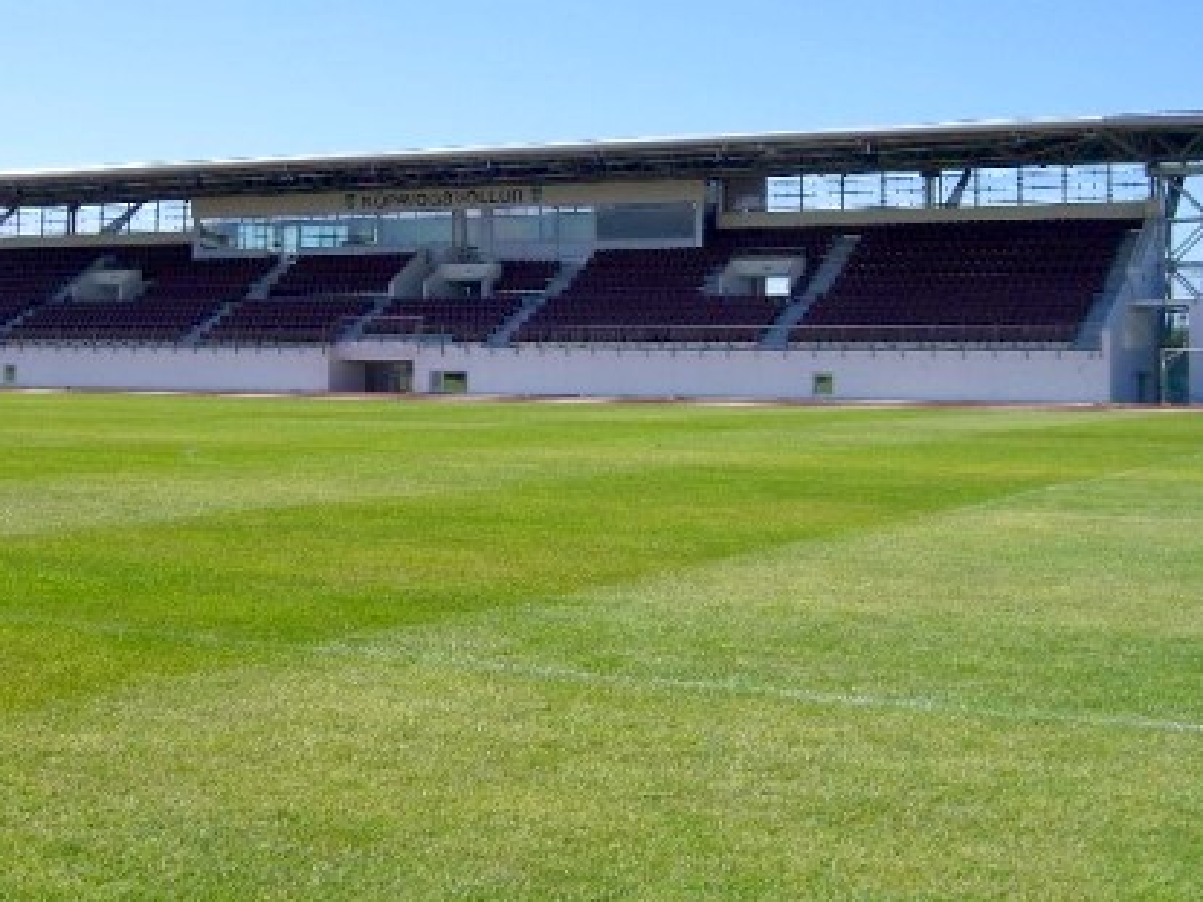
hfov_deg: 34.9
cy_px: 273
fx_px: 1911
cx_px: 626
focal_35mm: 55
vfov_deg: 26.3
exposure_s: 1/200
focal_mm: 7.9
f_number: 8
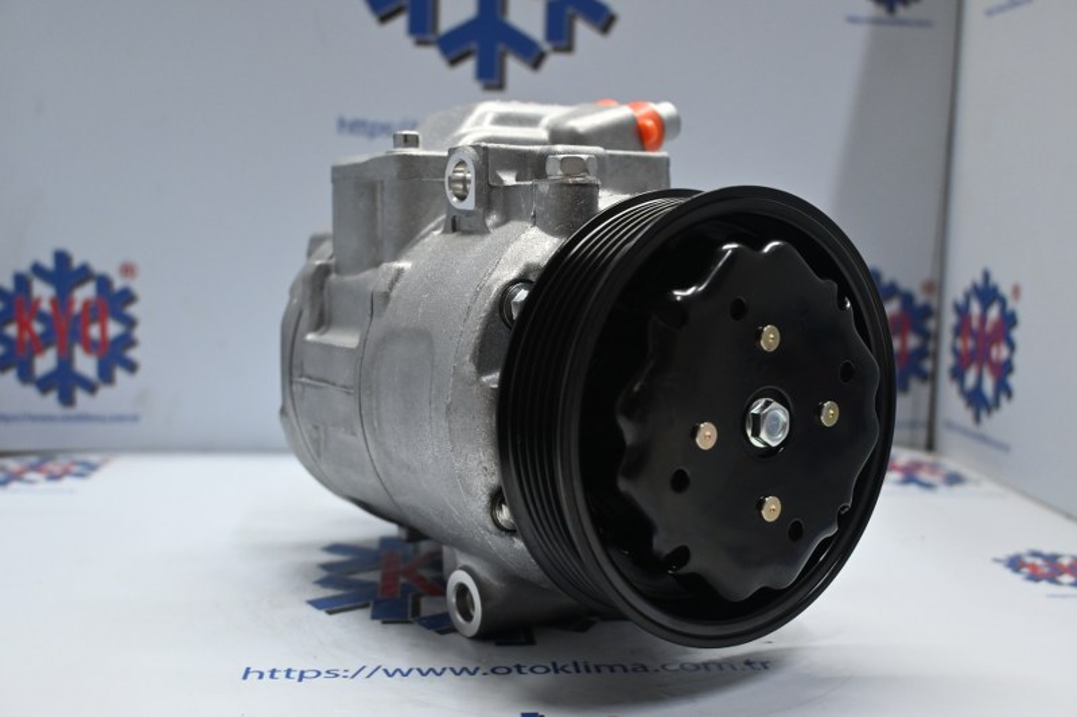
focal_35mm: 38
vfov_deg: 35.5
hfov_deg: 51.3
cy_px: 358
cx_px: 538
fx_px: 1122
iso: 1250
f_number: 4.2
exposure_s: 1/125
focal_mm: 25
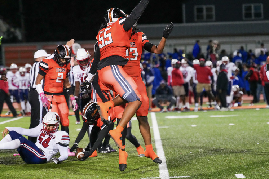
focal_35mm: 194
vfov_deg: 7.1
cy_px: 85
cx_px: 127
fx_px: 1449
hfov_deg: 10.6
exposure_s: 1/640
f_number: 4
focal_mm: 181
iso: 6400
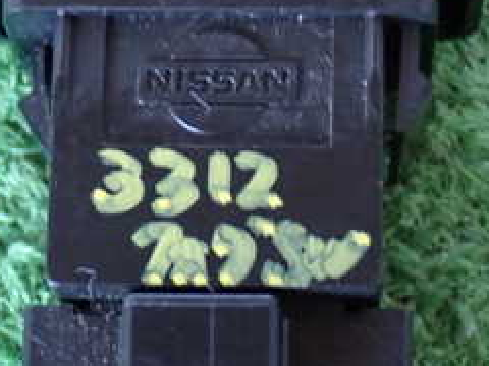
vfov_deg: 9.6
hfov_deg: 12.7
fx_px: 2190
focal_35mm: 155
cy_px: 199
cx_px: 228
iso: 800
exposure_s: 1/15
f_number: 3.6
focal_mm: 11.09
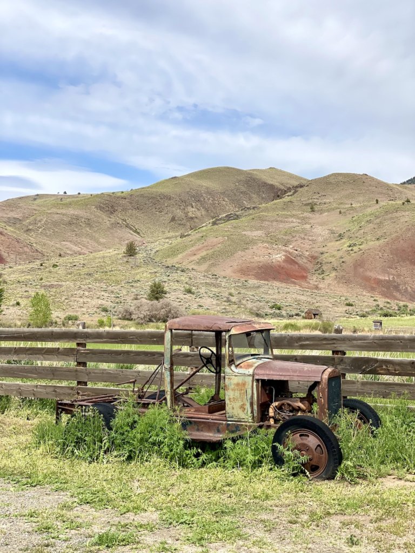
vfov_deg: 36.8
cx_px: 208
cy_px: 276
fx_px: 831
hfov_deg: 28.0
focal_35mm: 52
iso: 20
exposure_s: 1/2083
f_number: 2
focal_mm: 6
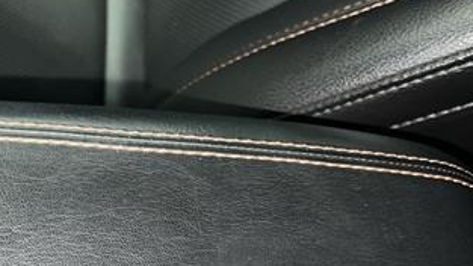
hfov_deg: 34.9
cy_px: 200
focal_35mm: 58
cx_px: 92
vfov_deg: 20.6
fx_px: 727
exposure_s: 1/4
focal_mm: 5.7
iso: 40
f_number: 1.5
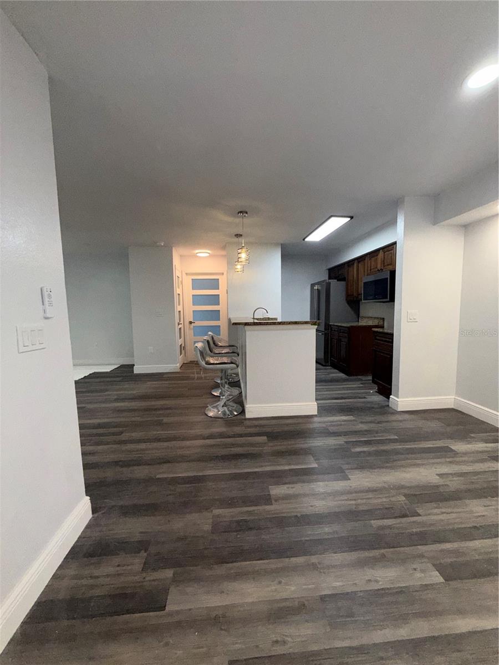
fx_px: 269
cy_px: 332
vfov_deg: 102.1
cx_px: 250
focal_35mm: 14
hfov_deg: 85.7
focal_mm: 2.22
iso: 100
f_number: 2.2
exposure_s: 1/121
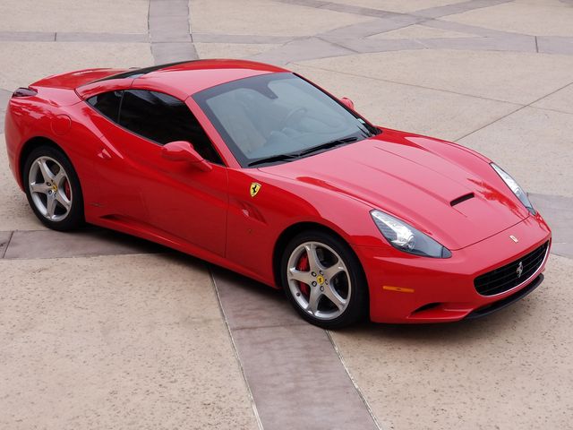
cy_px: 215
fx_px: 861
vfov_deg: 28.0
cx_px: 286
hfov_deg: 36.8
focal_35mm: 52
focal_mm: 6
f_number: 2.4
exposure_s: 1/132
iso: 25
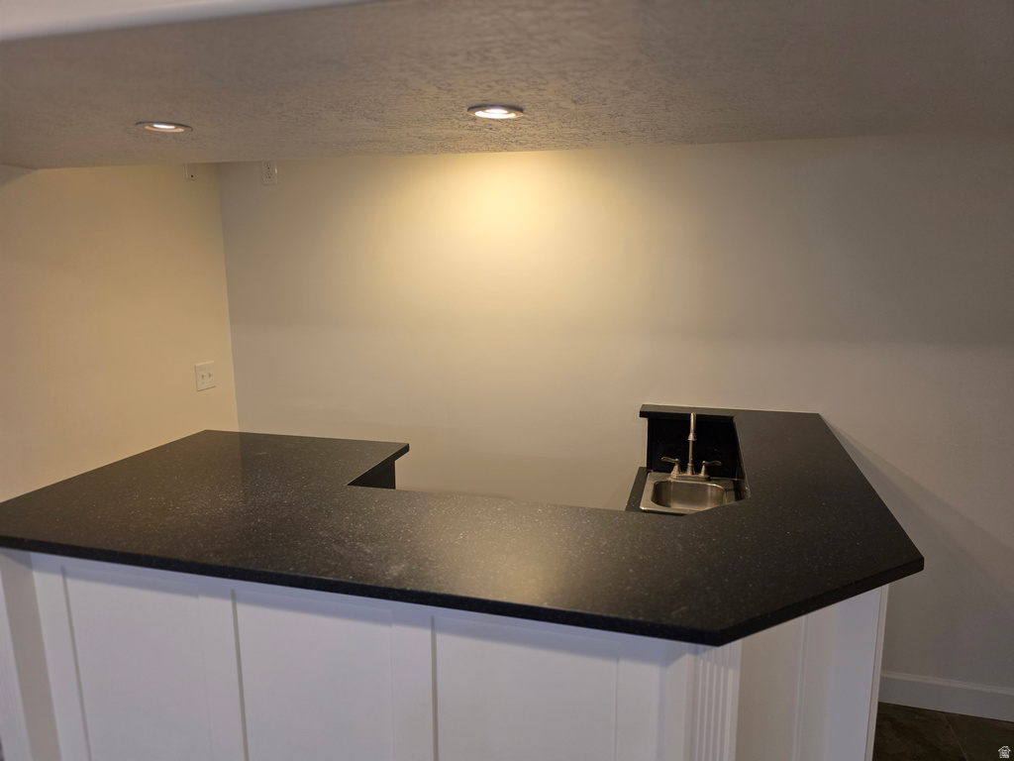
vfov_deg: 58.9
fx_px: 674
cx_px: 507
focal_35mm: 23
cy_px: 380
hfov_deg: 73.9
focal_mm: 6.3
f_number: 1.7
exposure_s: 1/120
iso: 250
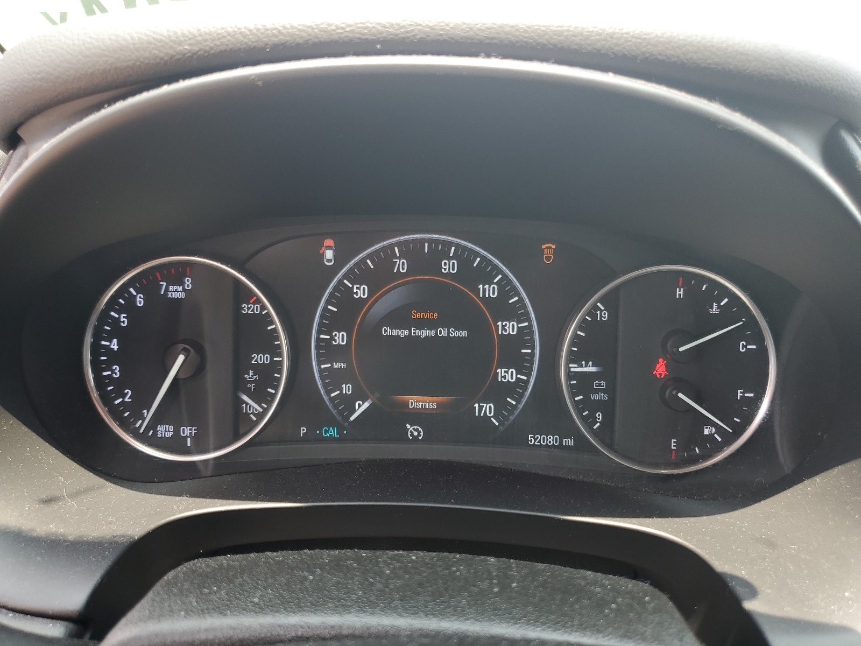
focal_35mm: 26
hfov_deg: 67.3
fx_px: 647
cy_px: 323
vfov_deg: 53.1
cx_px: 430
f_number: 1.5
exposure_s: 1/120
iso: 52
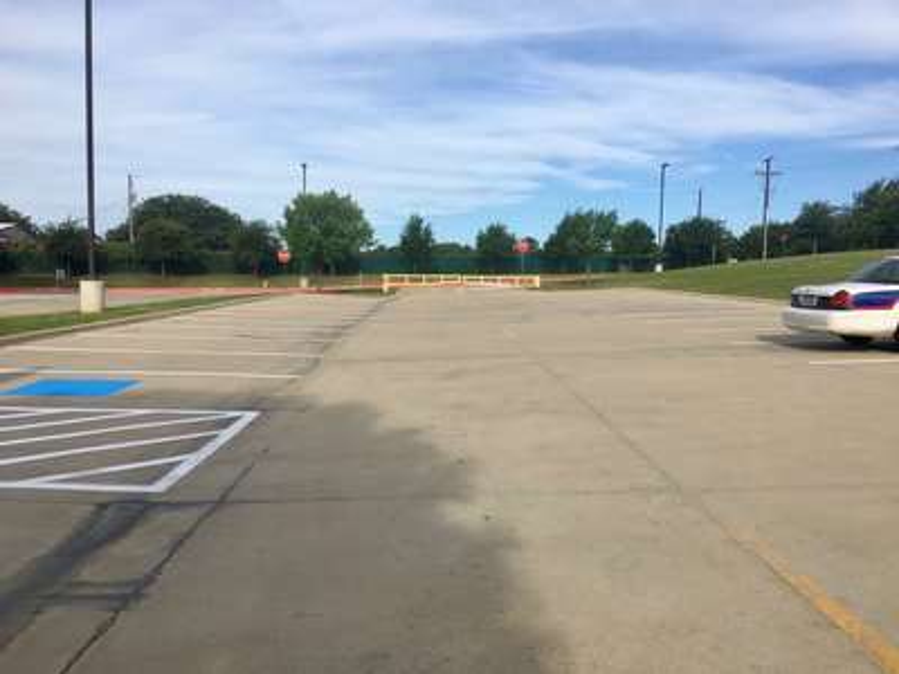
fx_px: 753
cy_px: 337
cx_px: 450
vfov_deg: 48.2
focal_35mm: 29
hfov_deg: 61.7
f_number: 2.2
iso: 25
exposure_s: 1/1479
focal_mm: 4.15
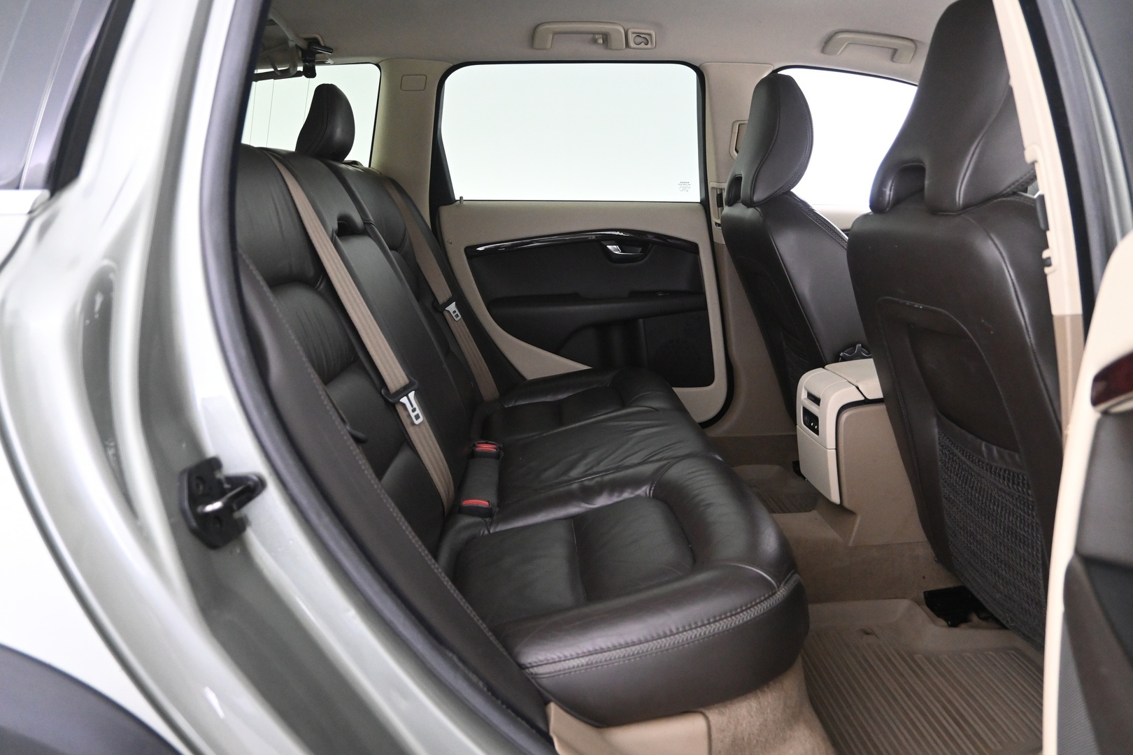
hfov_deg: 68.9
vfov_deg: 49.1
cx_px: 566
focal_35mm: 26
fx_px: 826
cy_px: 378
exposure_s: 1/20
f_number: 3.5
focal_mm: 17.5
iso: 3200
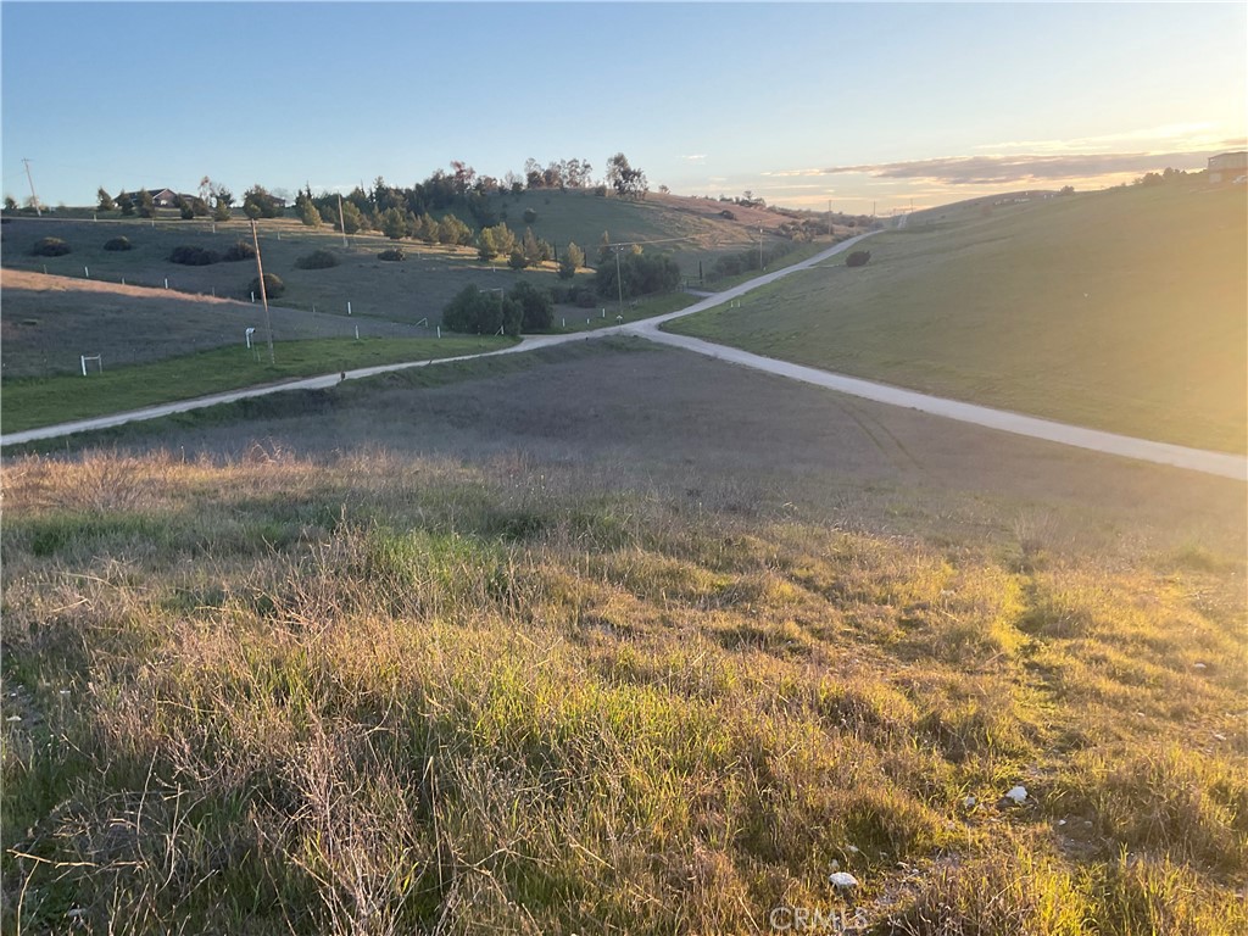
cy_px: 468
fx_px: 1046
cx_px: 624
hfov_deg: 61.7
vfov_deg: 48.2
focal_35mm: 29
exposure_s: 1/162
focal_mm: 3
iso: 16
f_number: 1.8
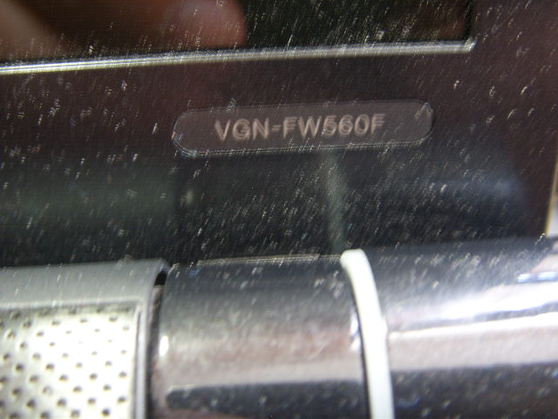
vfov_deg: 36.8
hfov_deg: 47.9
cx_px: 279
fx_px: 629
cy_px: 210
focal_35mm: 39
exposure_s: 1
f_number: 3.5
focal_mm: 6.6
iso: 63
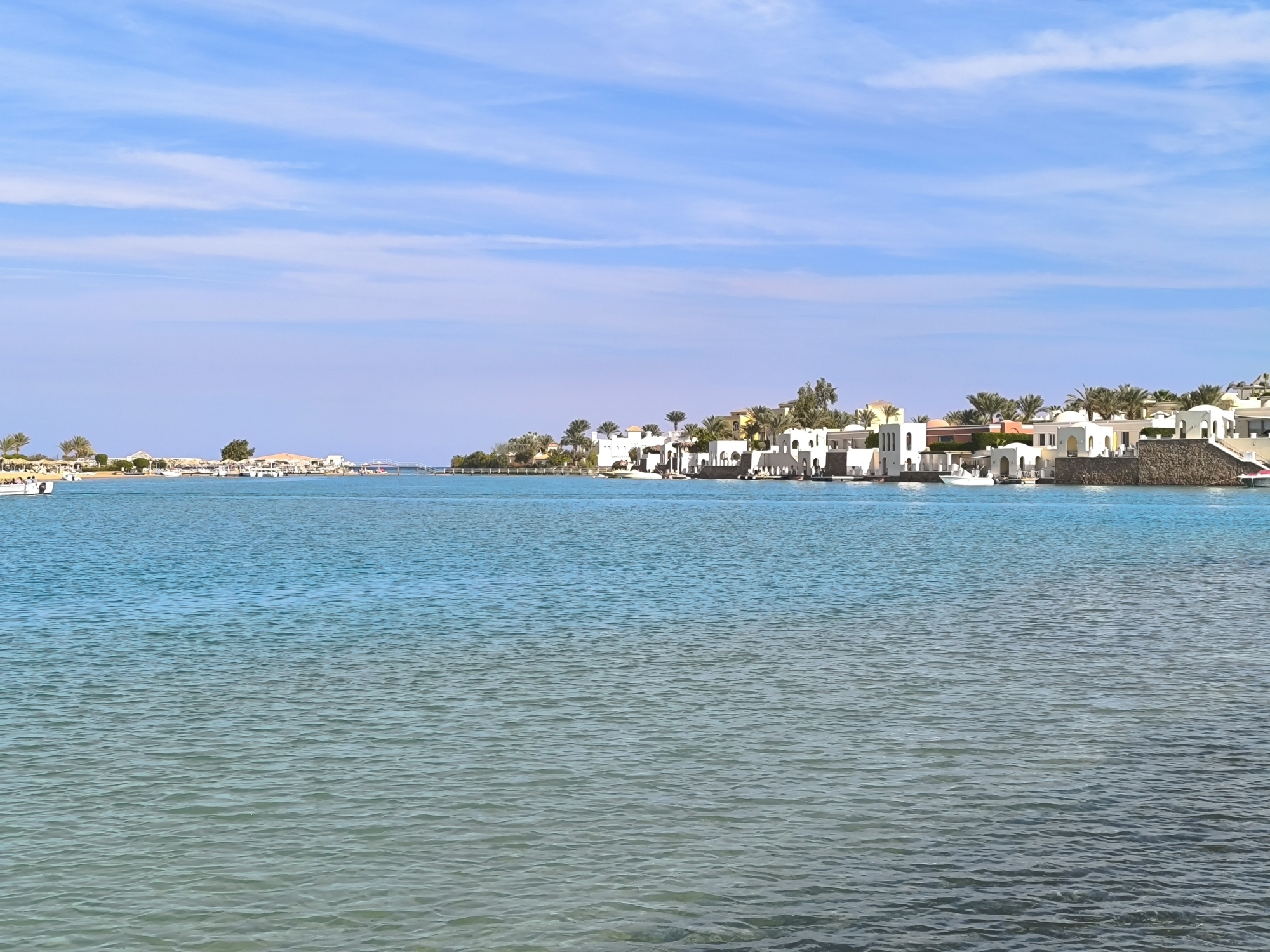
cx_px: 635
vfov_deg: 31.5
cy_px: 476
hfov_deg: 41.2
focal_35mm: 46
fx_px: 1688
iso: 50
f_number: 1.65
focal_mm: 6.14
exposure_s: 1/704
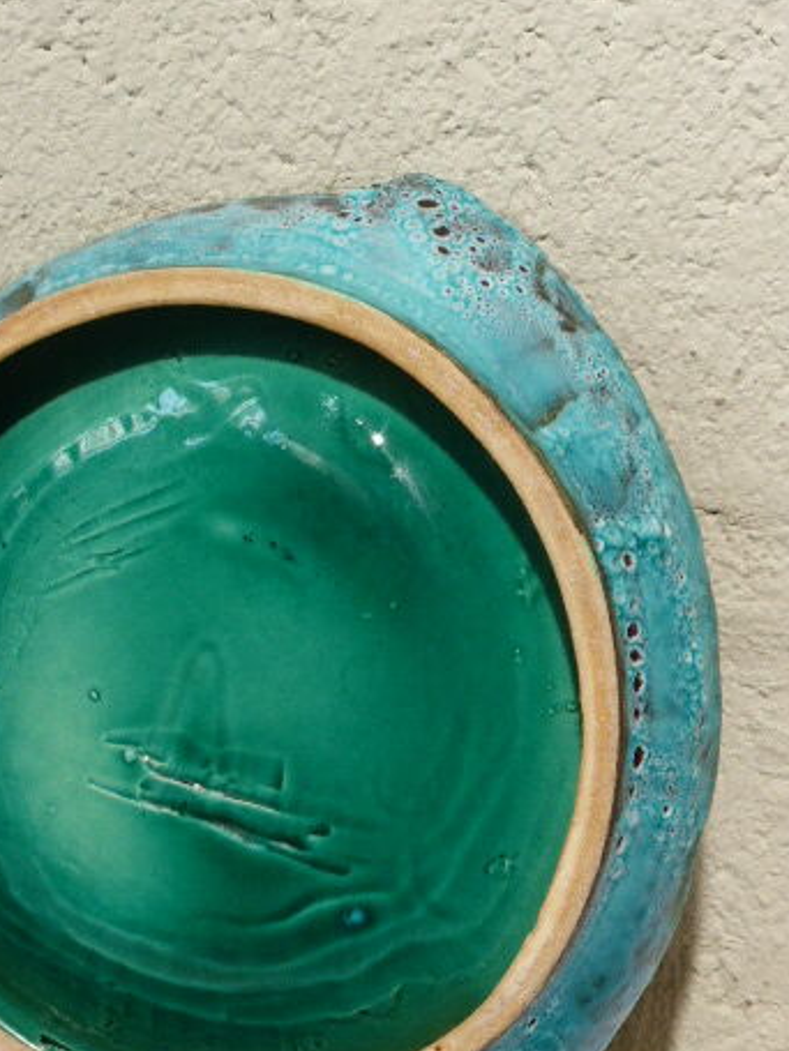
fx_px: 2644
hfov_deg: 16.9
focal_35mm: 87
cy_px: 597
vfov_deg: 22.5
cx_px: 242
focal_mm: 11
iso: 200
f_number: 4.8
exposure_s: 1/60
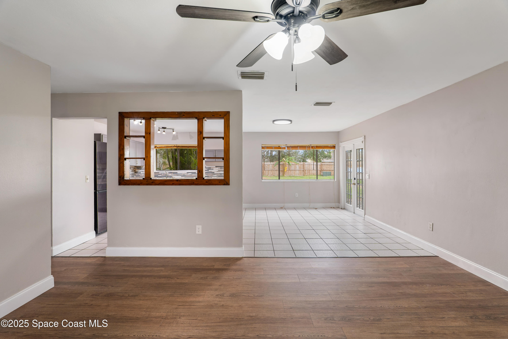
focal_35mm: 16
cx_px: 254
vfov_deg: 73.7
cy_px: 170
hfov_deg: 96.7
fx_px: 226
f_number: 8
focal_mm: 16
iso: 640
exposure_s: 1/2.5
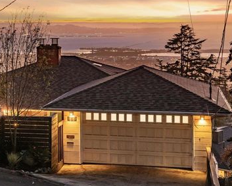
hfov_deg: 26.0
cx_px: 92
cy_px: 103
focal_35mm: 73
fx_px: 502
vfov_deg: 21.0
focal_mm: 55
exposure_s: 1/5
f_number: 11
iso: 800
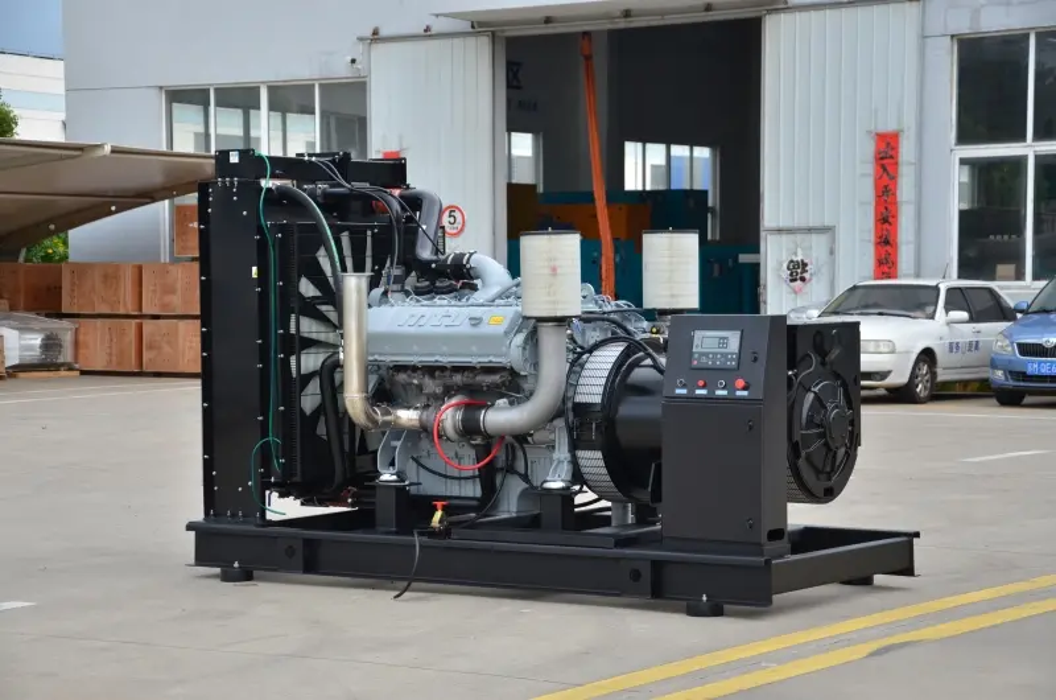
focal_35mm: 87
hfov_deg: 23.4
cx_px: 528
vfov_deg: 15.6
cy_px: 350
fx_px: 2547
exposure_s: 1/160
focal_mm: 58
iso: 250
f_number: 5
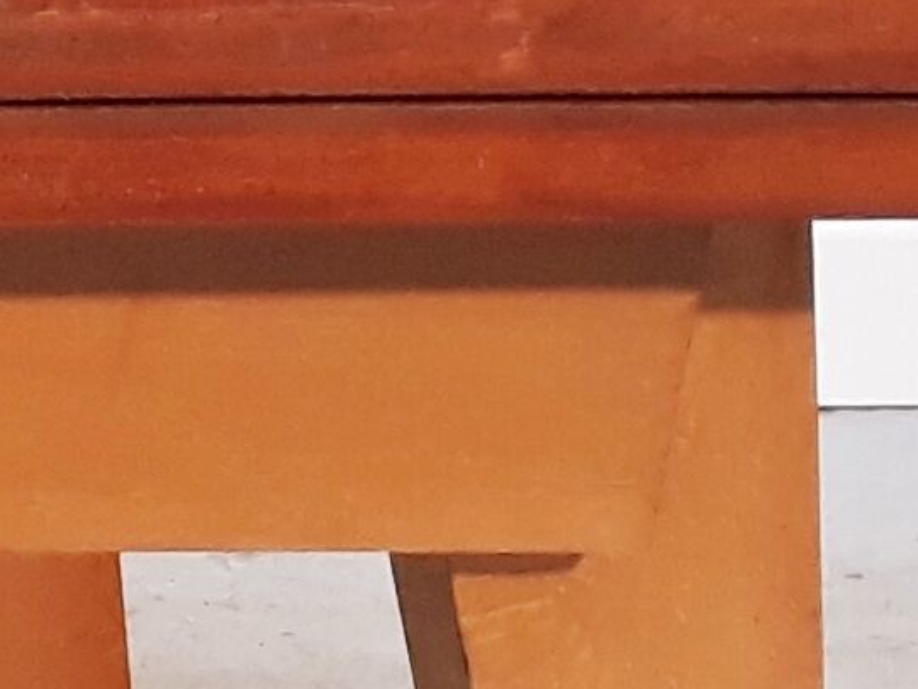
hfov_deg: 8.6
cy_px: 901
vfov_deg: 7.1
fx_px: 5464
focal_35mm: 206
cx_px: -1412
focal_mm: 3.71
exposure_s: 1/33
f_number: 1.7
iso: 125
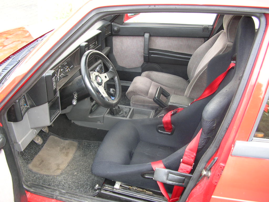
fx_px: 272
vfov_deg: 40.7
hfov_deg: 52.6
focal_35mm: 35
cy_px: 101
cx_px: 134
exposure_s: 1/30
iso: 50
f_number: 2.8
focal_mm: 5.8
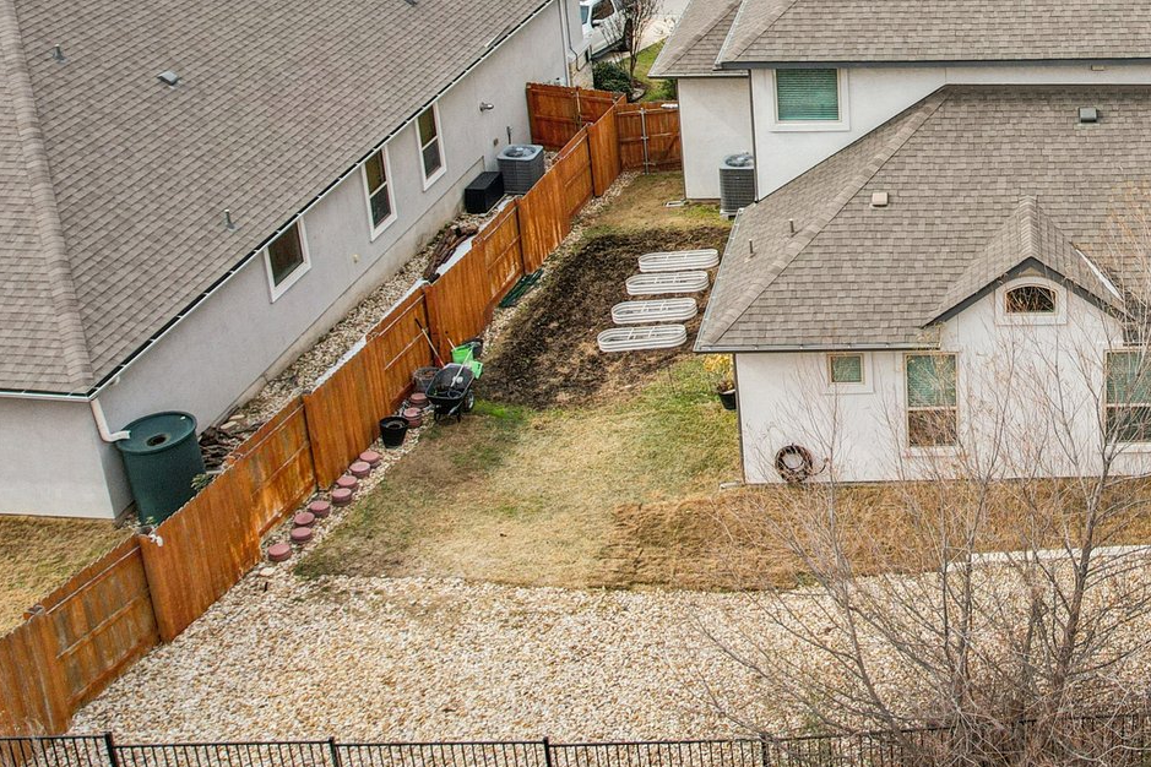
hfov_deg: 38.1
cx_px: 1053
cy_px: 90
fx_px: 1535
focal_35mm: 48
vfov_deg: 27.2
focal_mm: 8.4
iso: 150
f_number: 2.8
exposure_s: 1/1600
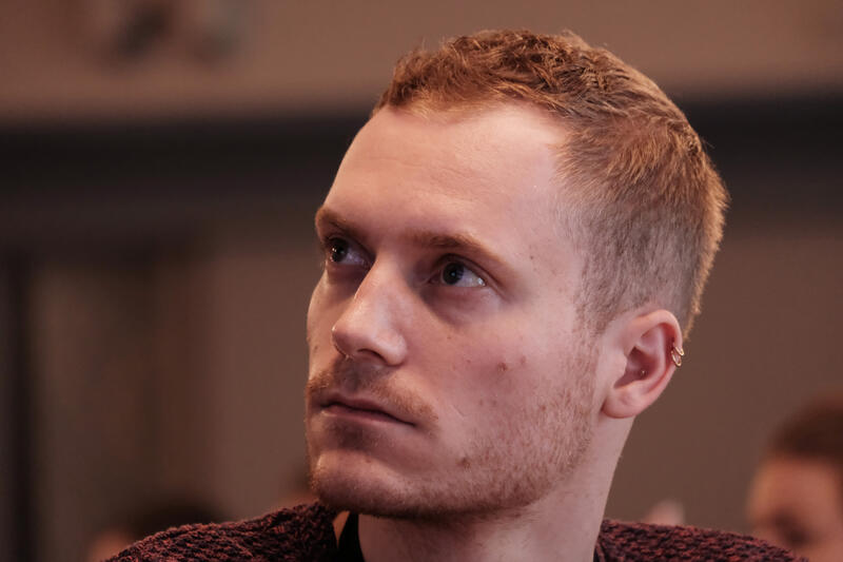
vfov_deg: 4.0
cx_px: 422
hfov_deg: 6.0
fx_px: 8077
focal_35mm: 345
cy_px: 281
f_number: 6.7
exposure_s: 1/60
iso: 3200
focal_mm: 230
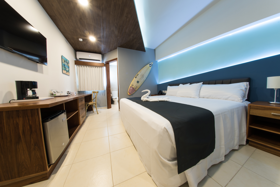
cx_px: 140
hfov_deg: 112.6
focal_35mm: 12
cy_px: 94
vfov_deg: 90.0
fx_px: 93
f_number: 22
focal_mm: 12
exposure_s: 5
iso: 64
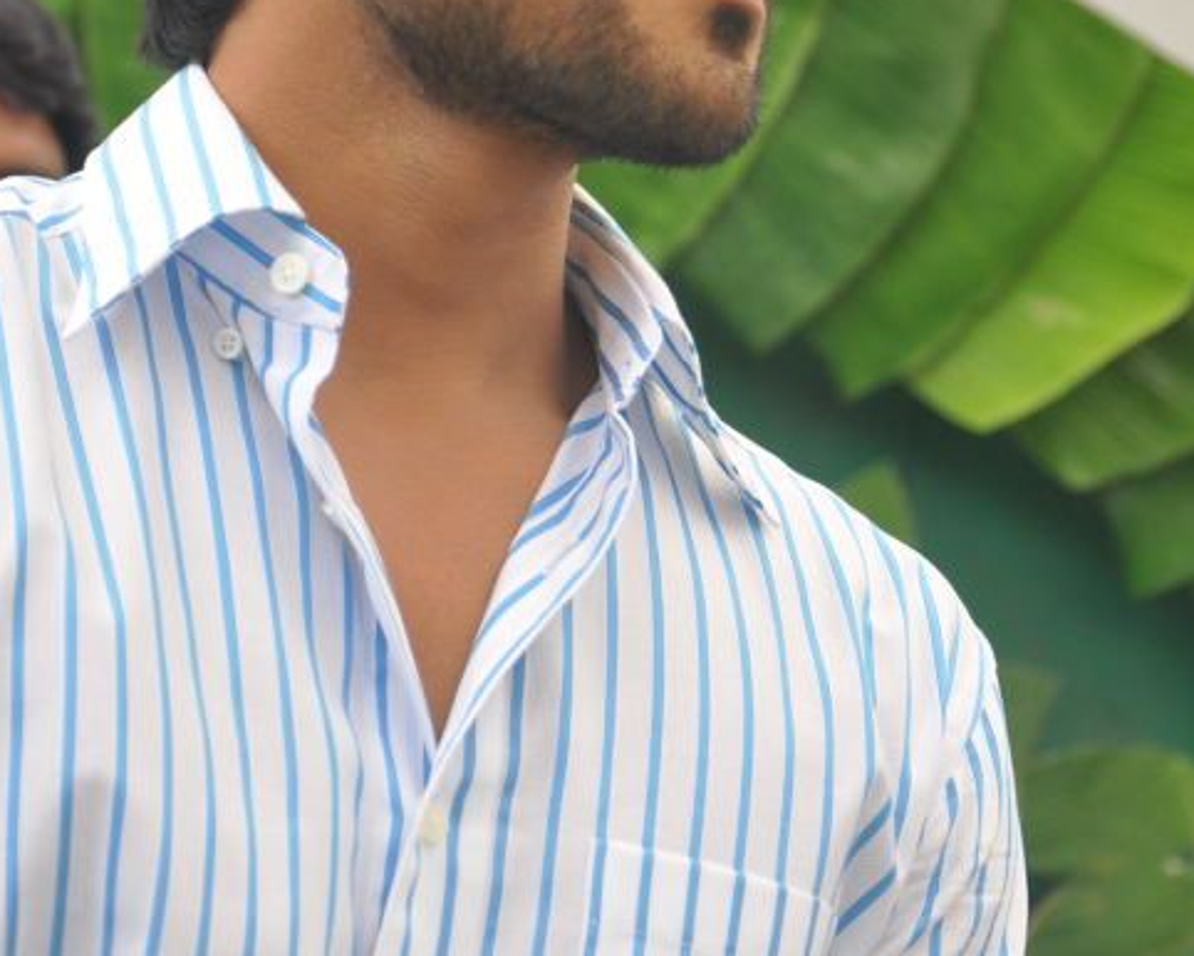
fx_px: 6964
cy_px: 223
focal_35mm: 197
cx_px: 552
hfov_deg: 9.8
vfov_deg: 7.8
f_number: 6.3
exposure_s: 1/100
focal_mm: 66
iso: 400
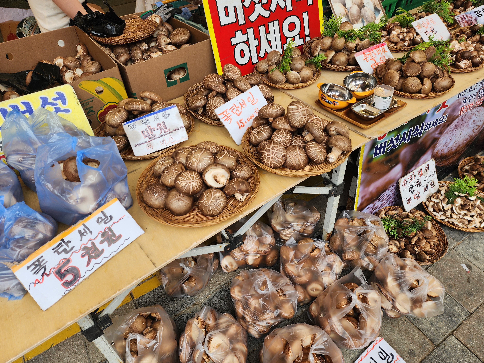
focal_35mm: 23
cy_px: 182
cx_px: 242
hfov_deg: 73.9
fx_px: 322
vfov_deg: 58.9
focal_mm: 6.4
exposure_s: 1/180
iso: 20
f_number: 1.8
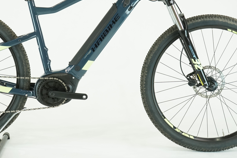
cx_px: 86
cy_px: 29
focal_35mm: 80
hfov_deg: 25.3
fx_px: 527
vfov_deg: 16.9
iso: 1600
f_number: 5.6
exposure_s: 1/200
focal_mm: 48
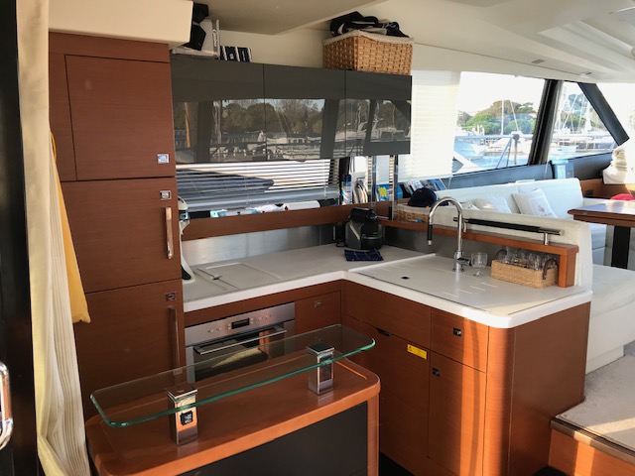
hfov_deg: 63.4
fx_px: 514
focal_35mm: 28
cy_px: 238
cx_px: 318
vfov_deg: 49.7
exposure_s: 1/50
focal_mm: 3.99
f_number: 1.8
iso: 25
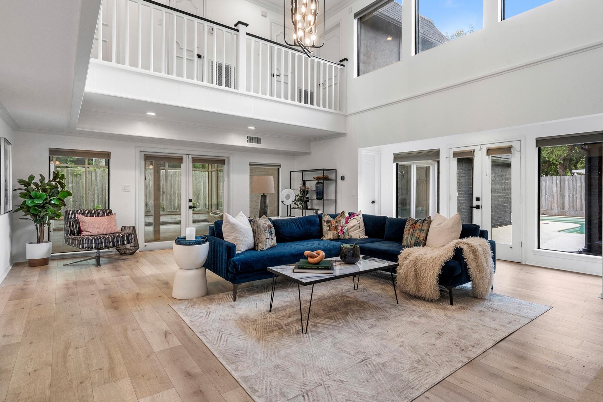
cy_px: 196
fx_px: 318
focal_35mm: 19
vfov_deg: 64.5
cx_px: 305
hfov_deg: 86.9
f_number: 11
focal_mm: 18
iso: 800
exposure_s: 1/25
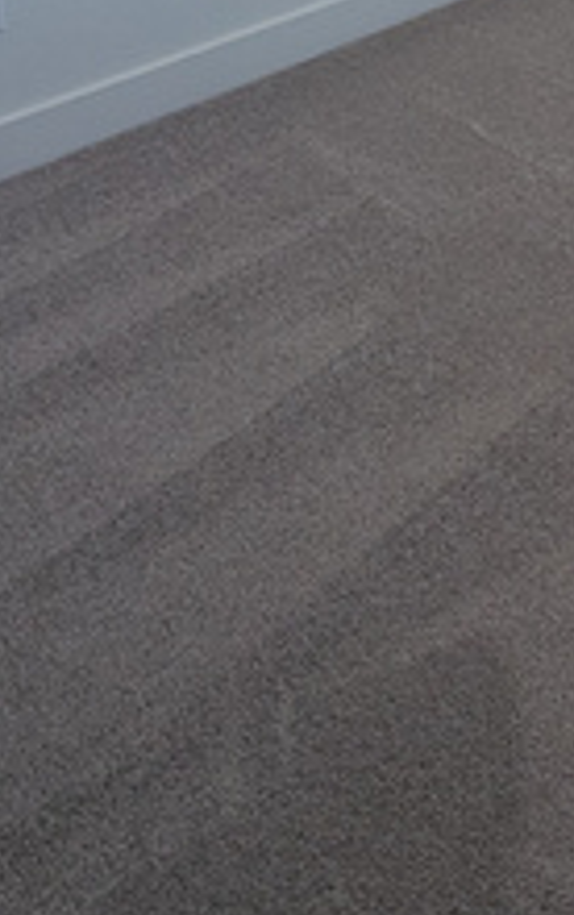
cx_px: 728
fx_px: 1198
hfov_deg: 24.0
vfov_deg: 32.9
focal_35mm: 48
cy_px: -225
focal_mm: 1.95
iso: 49
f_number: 2.2
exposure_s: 1/415
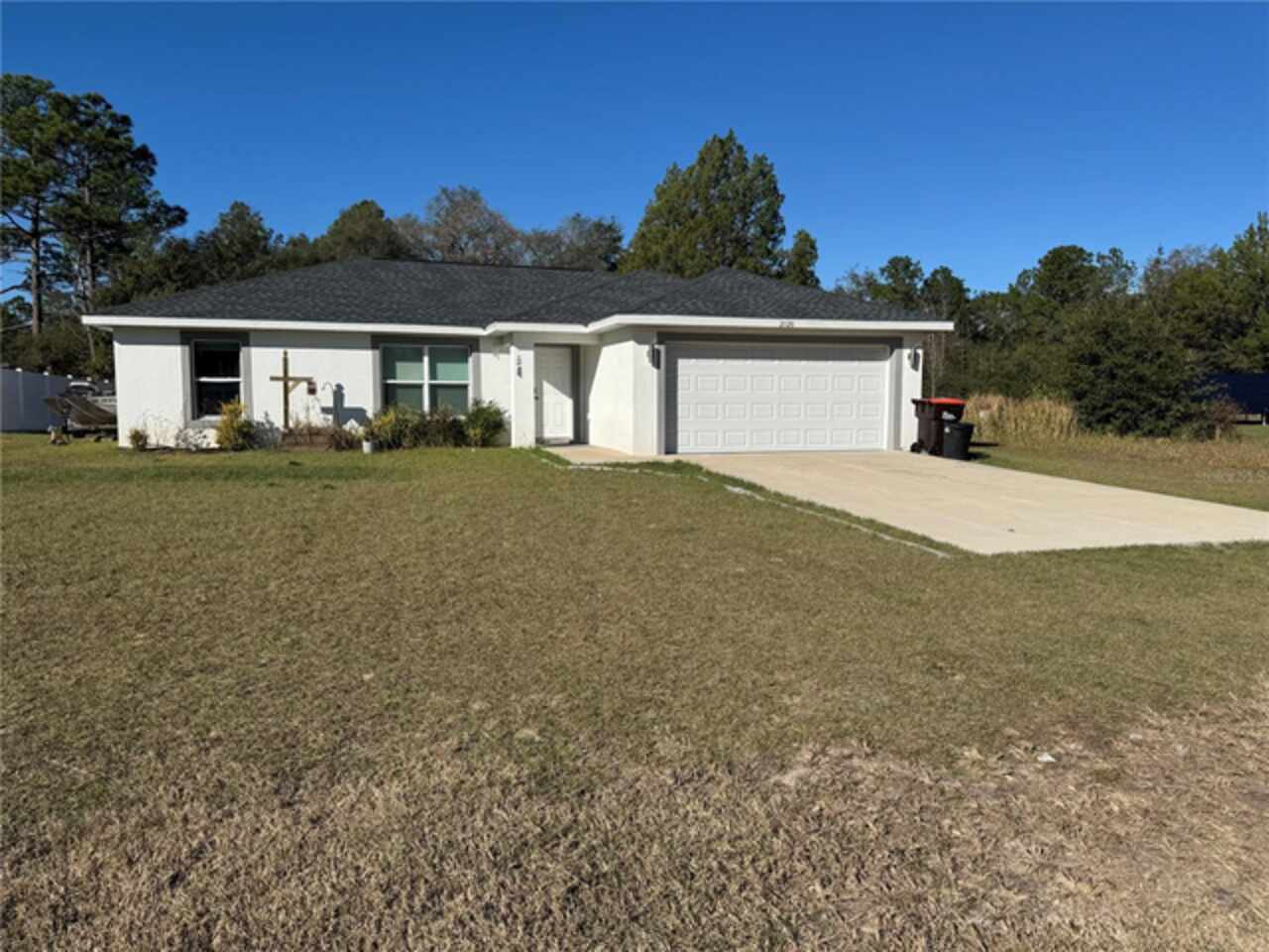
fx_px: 880
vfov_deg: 56.8
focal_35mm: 24
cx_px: 634
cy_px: 476
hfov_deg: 71.6
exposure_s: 1/7092
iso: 80
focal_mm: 6.76
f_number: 1.78
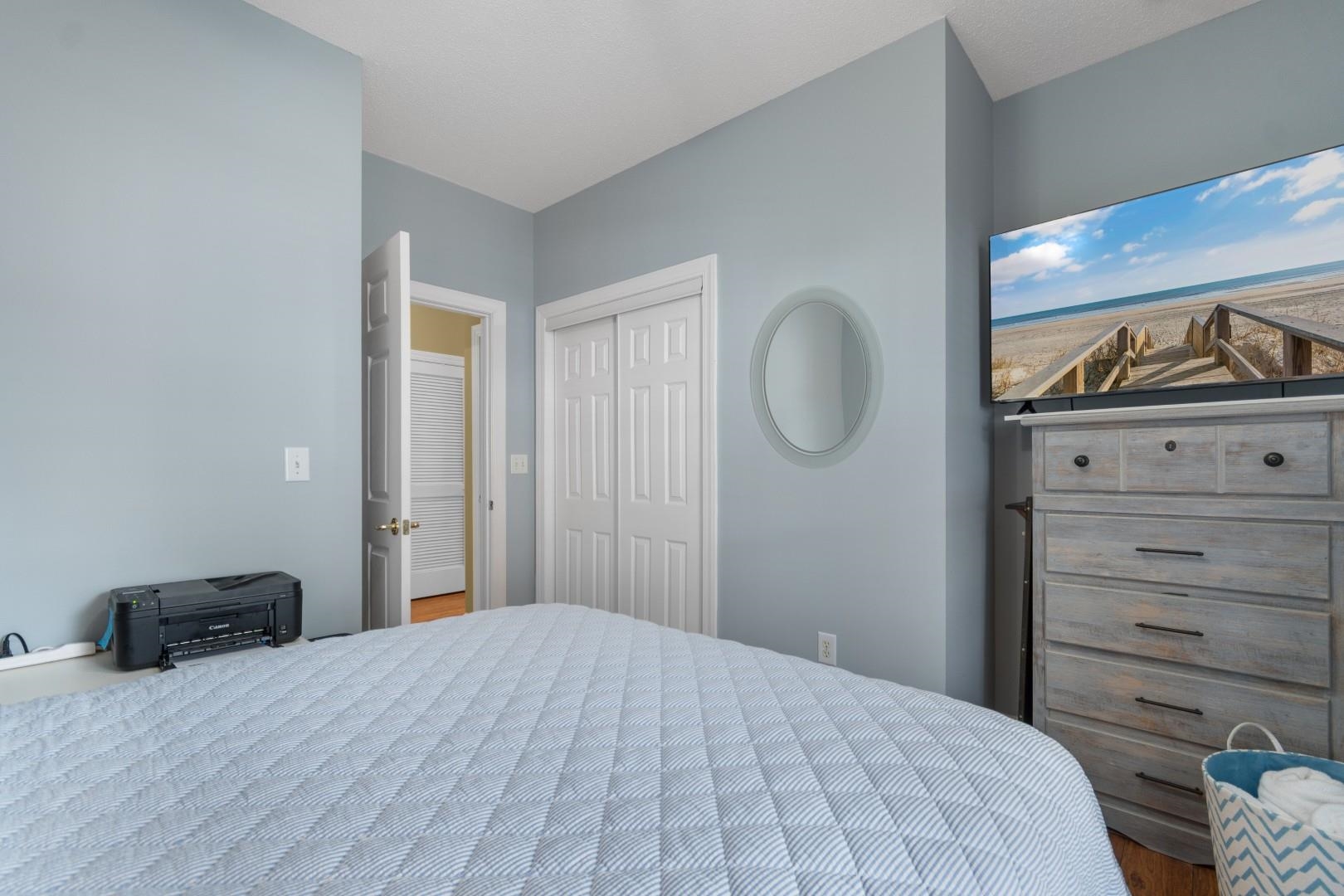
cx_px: 672
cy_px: 448
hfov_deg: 100.4
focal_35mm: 15
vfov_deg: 77.3
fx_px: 560
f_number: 4.5
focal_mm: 10
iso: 100
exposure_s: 1/6
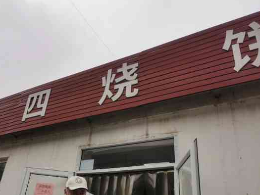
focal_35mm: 36
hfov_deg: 50.6
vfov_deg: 39.6
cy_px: 111
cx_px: 91
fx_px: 270
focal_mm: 5.56
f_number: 1.6
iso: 50
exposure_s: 1/5000
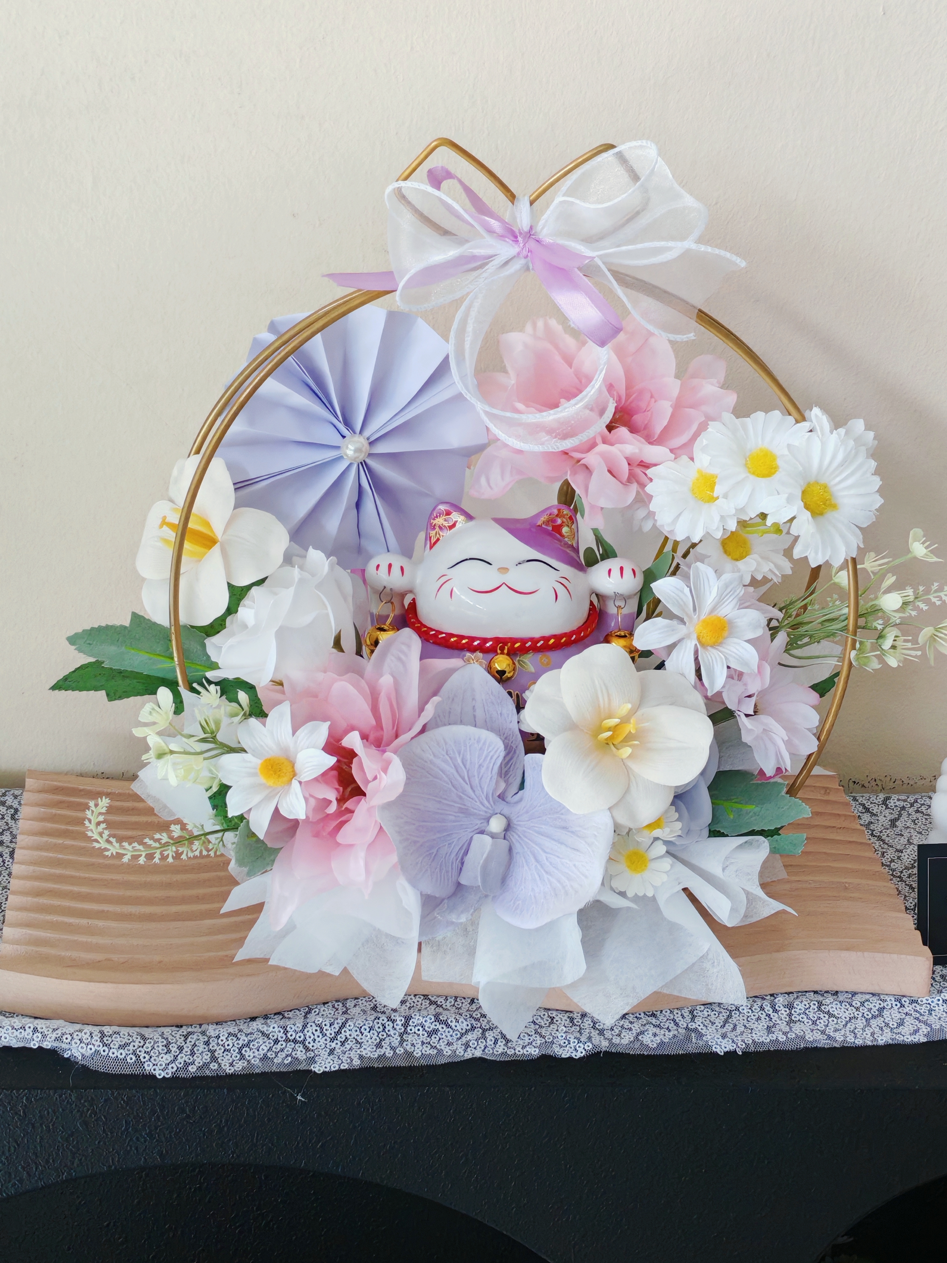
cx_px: 474
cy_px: 632
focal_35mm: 63
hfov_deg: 23.3
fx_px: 2298
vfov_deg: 30.7
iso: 320
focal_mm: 5.52
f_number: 1.95
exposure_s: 1/100
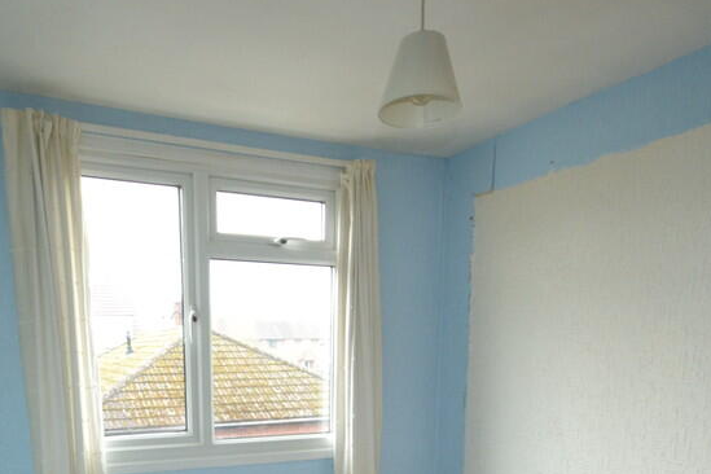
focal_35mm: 28
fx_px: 553
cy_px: 425
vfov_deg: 42.6
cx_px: 310
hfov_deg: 65.2
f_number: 3.5
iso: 1600
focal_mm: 10
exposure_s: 1/60
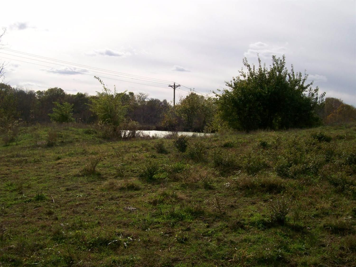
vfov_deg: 39.7
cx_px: 178
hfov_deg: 51.4
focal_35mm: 36
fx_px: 370
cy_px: 134
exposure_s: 1/644
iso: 80
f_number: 4.8
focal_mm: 6
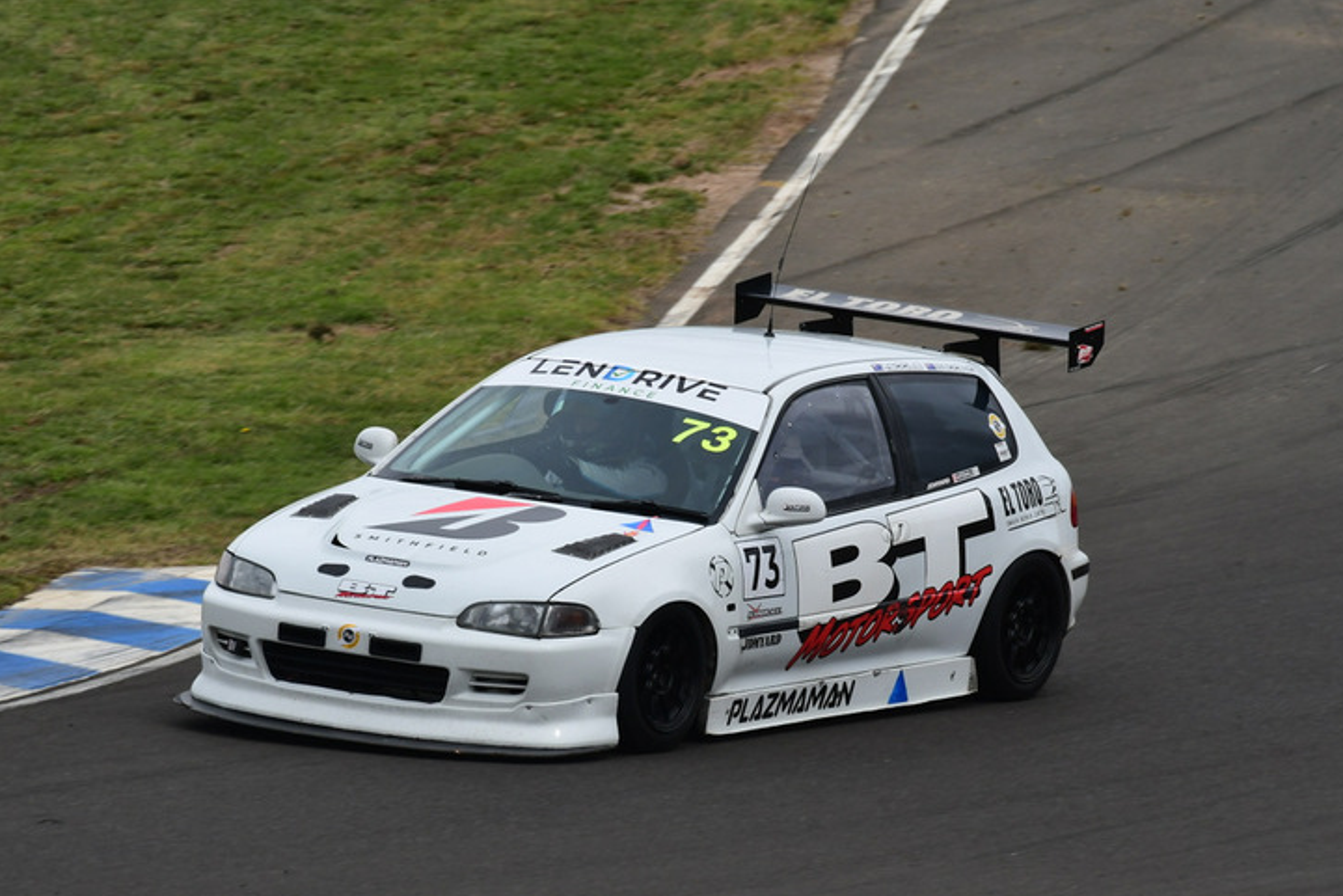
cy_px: 468
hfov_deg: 2.8
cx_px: 609
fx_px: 27946
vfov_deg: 1.8
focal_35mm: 749
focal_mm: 450
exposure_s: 1/640
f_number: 11
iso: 400
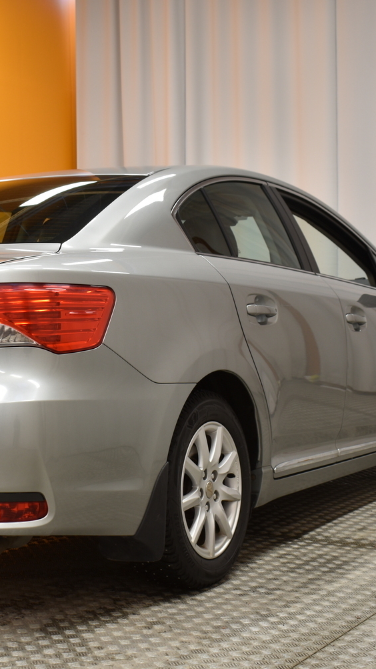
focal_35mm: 66
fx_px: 1170
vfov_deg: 31.9
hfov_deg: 18.0
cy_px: 348
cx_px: 49
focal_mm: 26
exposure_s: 1/6
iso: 100
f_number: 6.3
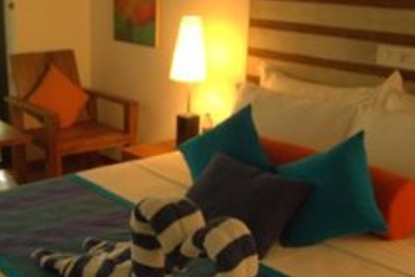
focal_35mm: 54
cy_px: 162
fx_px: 622
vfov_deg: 25.0
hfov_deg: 36.6
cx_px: 152
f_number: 3.5
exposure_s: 1/30
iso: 640
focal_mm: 10
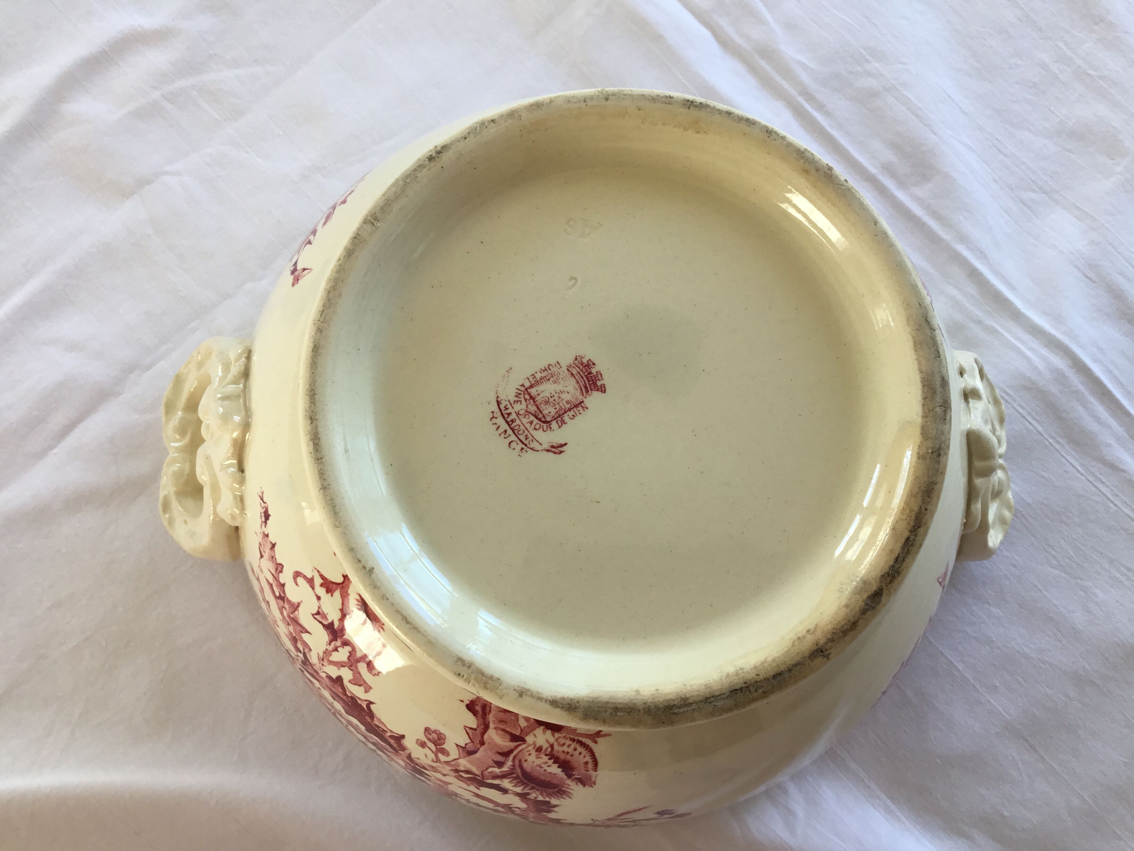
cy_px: 426
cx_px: 567
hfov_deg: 58.4
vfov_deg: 45.4
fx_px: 1016
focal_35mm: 31
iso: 32
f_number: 2.4
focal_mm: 3.3
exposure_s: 1/50
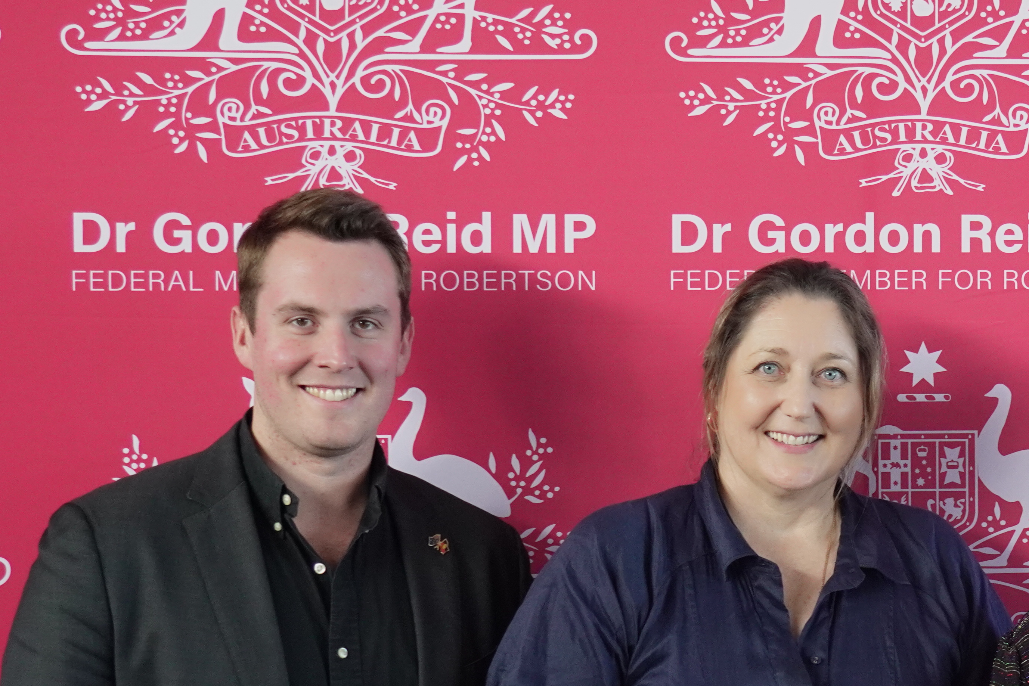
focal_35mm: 98
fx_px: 2801
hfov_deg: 20.0
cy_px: 522
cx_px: 1095
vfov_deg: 13.9
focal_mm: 30
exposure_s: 1/200
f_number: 4
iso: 1250
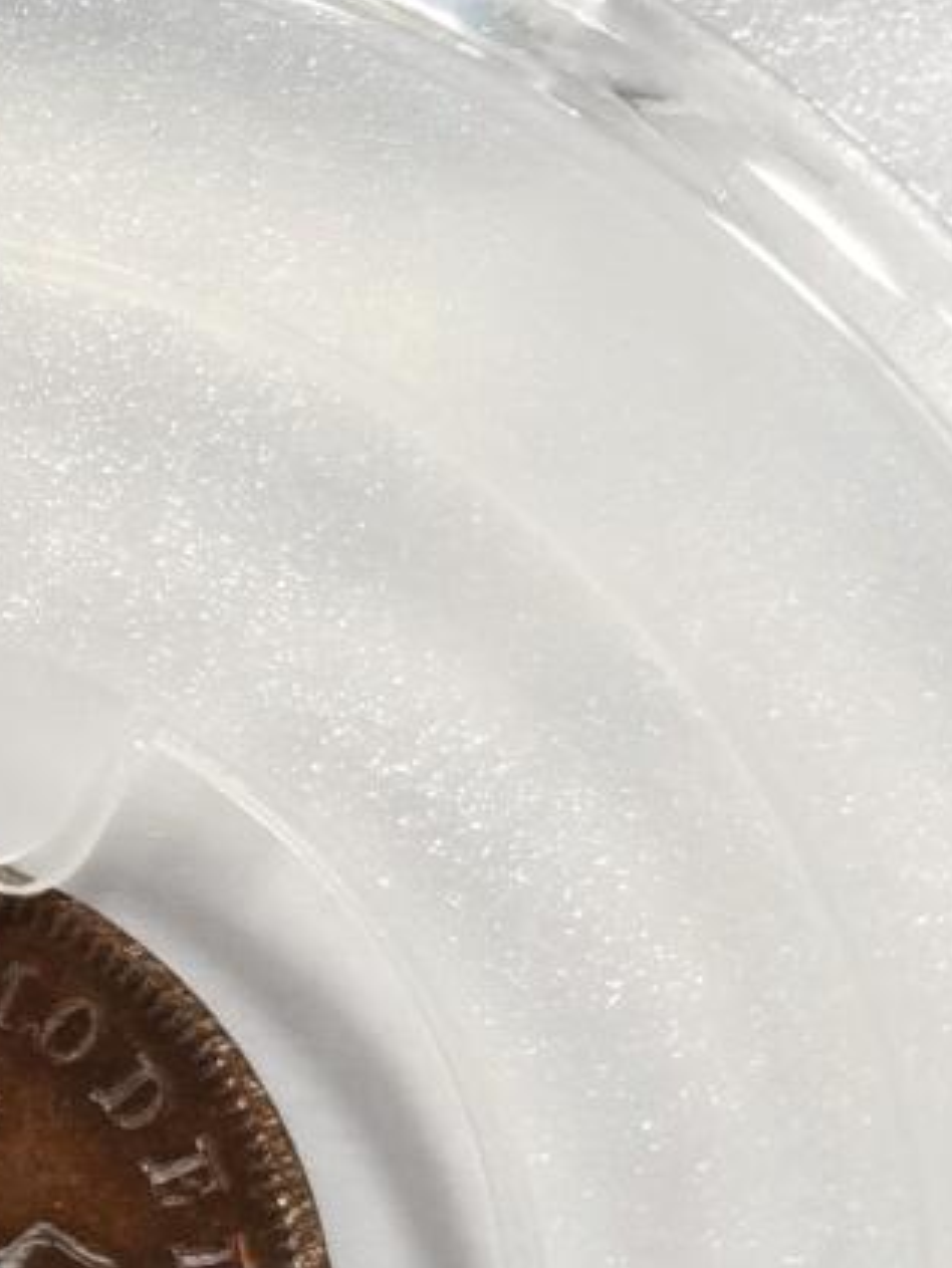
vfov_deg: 8.6
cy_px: 587
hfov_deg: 6.4
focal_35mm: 231
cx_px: -181
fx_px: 8466
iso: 125
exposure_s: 1/100
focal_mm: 5.56
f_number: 16
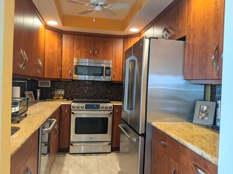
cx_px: 116
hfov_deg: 65.3
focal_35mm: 27
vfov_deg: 51.4
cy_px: 87
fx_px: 182
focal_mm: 4.44
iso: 56
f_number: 1.8
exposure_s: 1/30
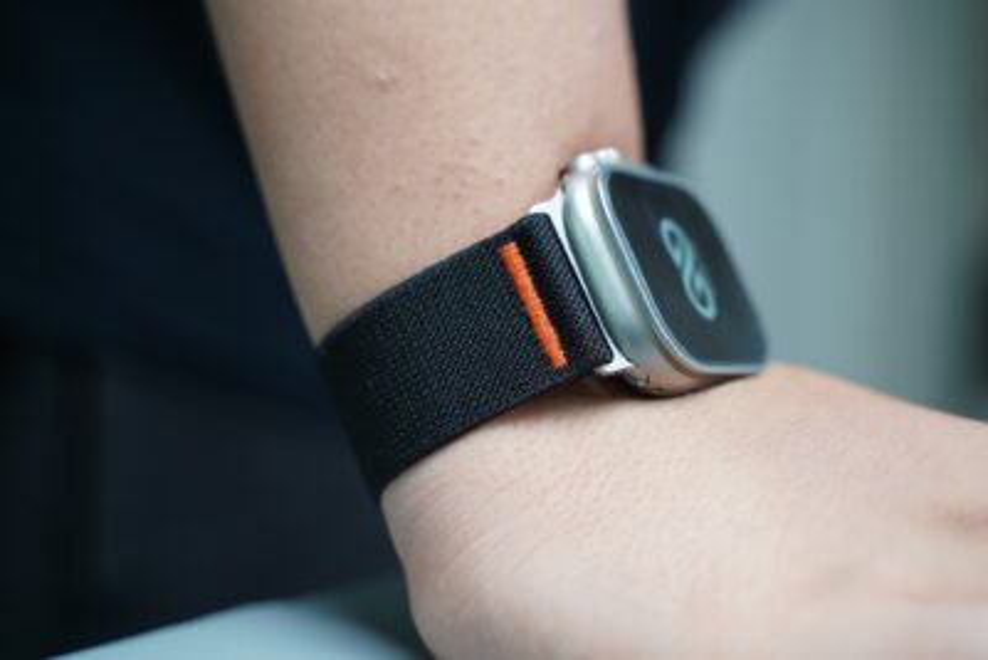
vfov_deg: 24.2
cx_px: 494
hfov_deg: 35.6
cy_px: 330
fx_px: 1537
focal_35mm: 56
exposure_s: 1/60
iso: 1600
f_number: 4
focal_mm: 56
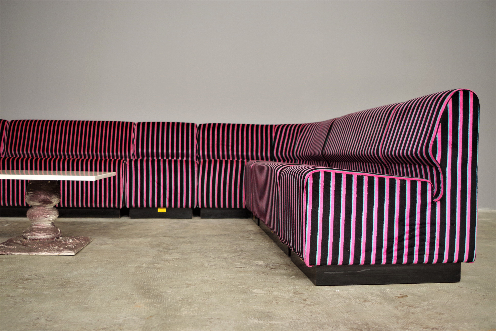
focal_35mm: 36
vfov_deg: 36.9
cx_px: 248
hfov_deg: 53.1
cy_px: 166
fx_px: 496
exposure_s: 1/60
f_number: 4
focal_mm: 24.38
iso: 800
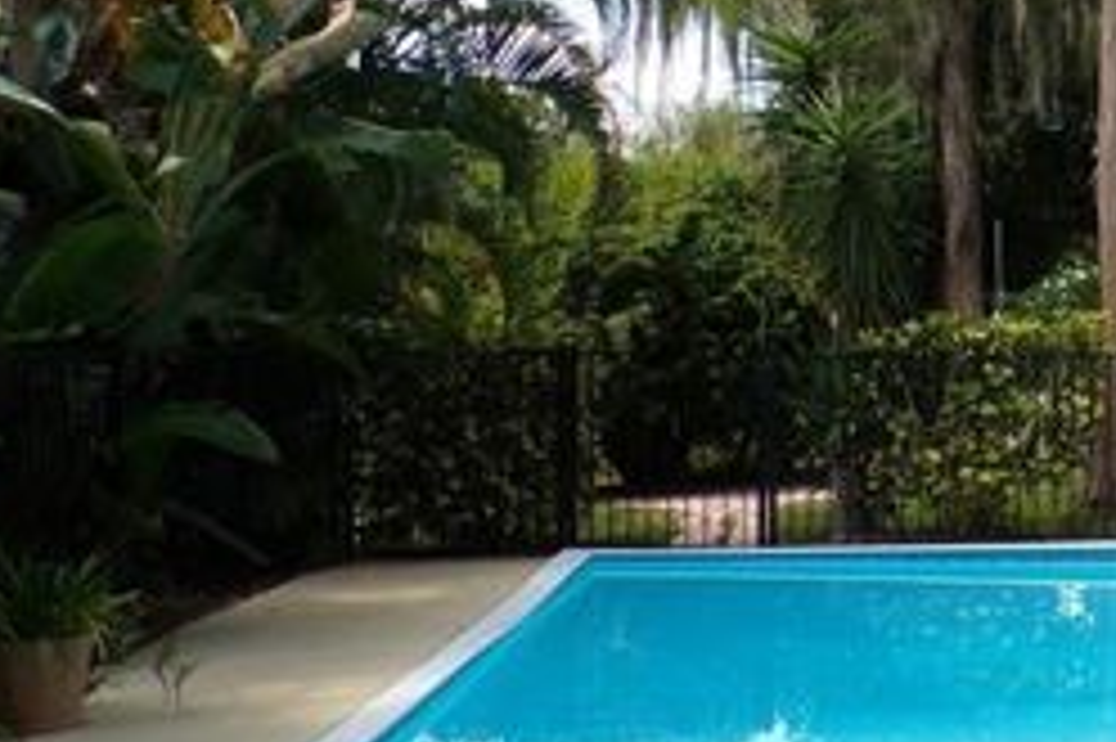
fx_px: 2199
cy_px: 436
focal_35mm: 71
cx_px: 1388
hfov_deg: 25.2
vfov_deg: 19.1
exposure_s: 1/200
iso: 100
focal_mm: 4.3
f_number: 4.4
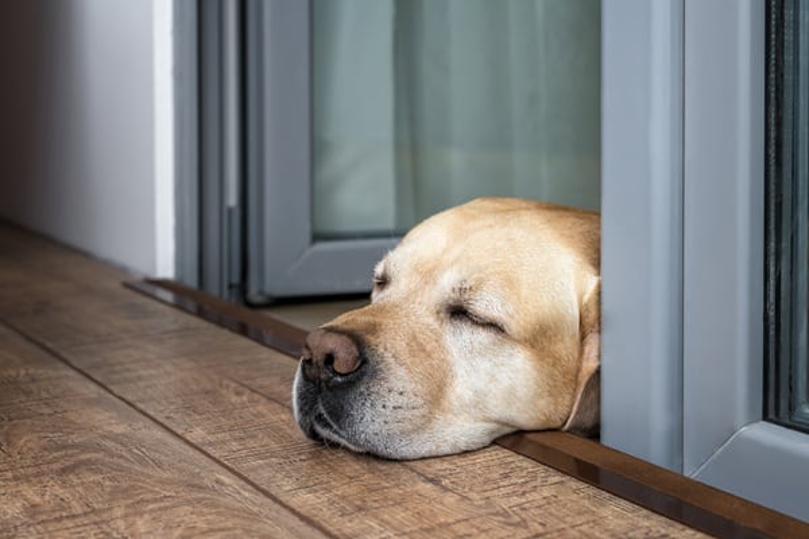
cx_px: 404
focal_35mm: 50
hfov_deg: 39.6
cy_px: 270
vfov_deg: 27.0
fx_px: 1124
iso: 250
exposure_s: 1/125
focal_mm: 50
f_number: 5.6
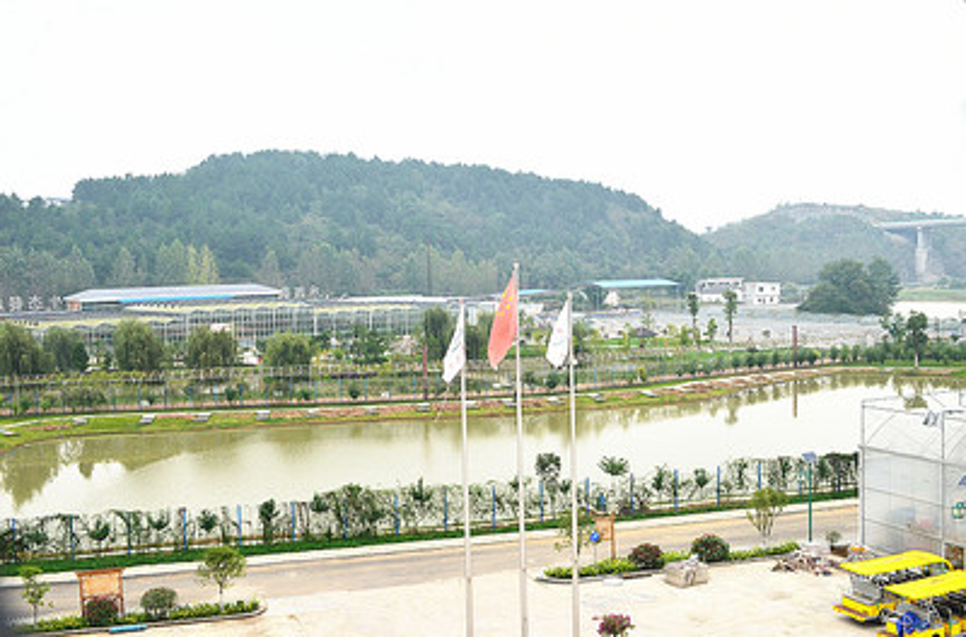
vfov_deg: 36.6
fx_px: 963
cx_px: 483
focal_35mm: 36
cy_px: 318
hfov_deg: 53.3
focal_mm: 24
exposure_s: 1/250
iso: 280
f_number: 10
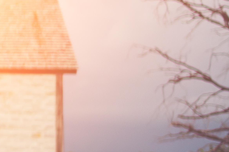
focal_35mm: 175
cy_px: -8
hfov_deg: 10.0
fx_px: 1113
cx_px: -354
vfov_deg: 7.8
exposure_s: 1/2500
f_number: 1.8
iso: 200
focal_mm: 28
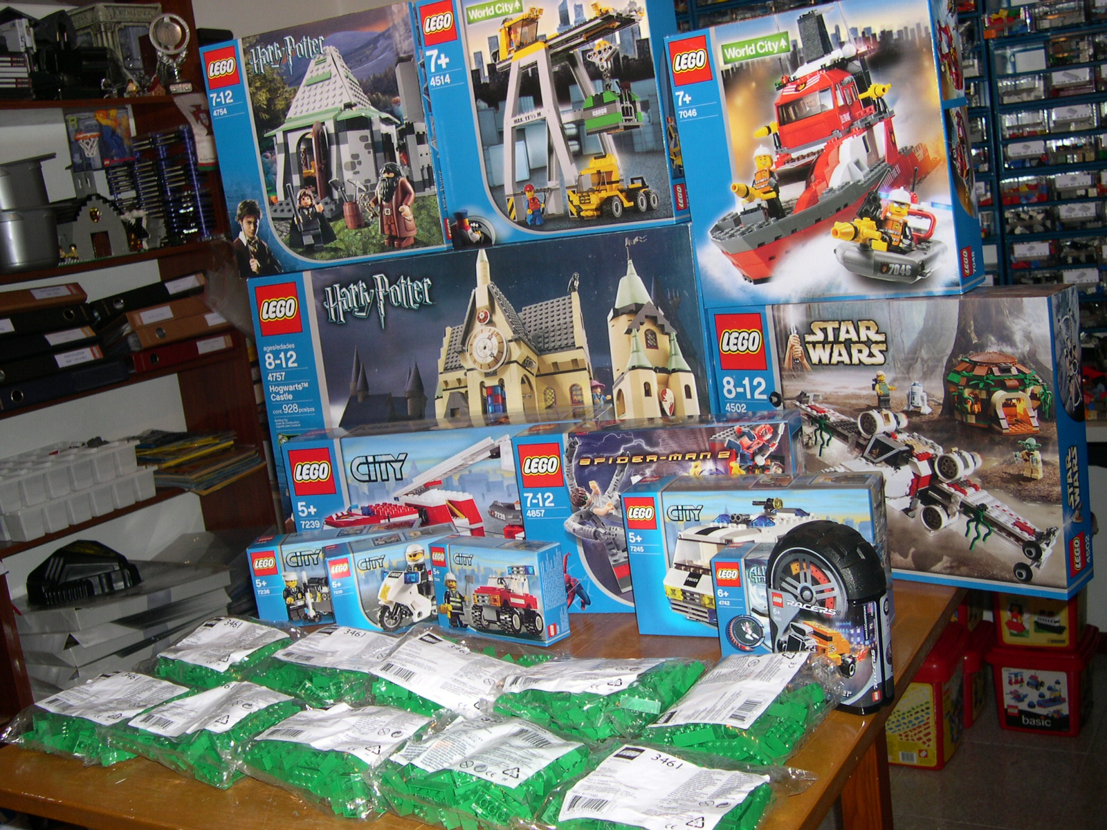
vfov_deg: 37.7
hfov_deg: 49.0
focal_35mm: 38
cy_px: 415
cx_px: 554
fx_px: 1215
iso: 100
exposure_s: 1/60
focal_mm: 8
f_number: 2.8
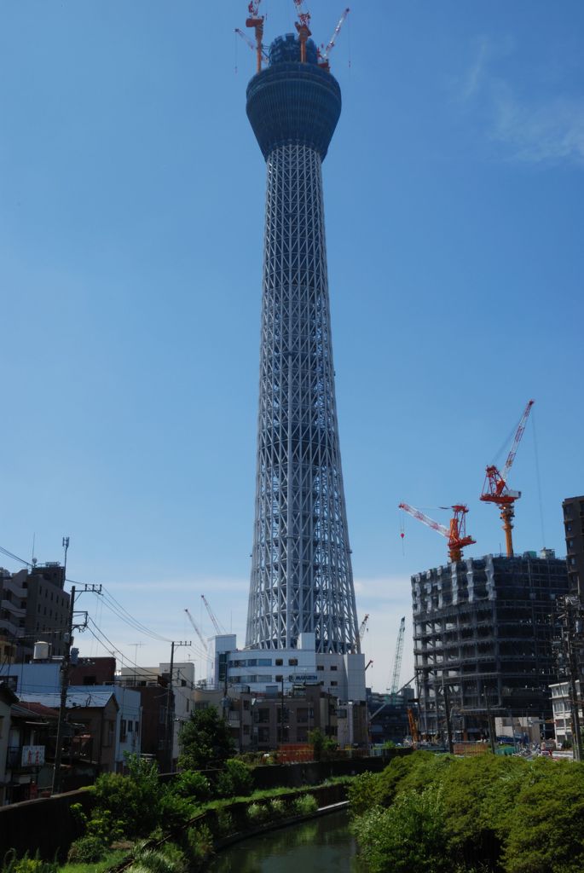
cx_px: 292
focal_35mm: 39
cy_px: 436
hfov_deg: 34.3
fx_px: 947
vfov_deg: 49.5
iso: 100
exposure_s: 1/40
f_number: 25
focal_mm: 26
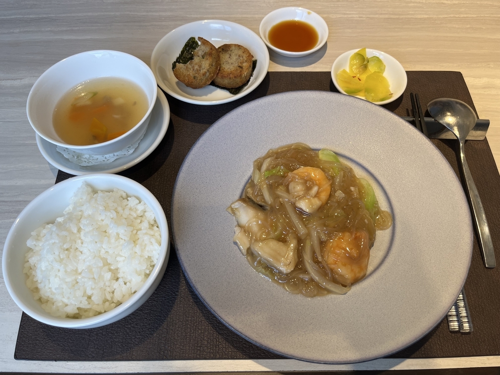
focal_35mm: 26
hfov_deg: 67.3
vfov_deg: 53.1
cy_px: 188
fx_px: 376
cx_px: 250
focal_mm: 5.1
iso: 40
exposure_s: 1/183
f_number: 1.6
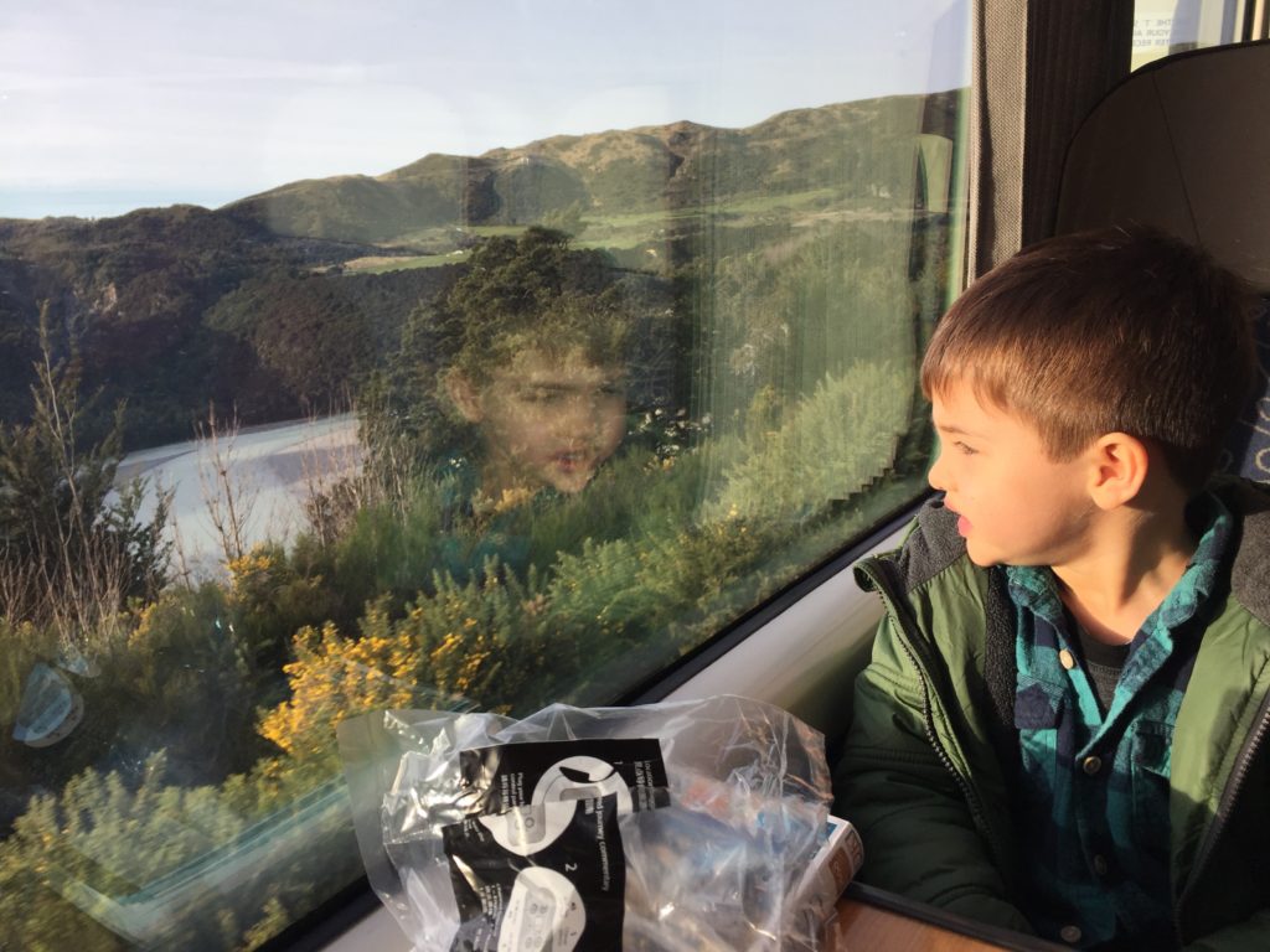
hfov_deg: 61.7
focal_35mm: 29
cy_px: 476
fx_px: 1064
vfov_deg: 48.2
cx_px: 635
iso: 32
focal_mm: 4.15
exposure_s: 1/356
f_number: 2.2
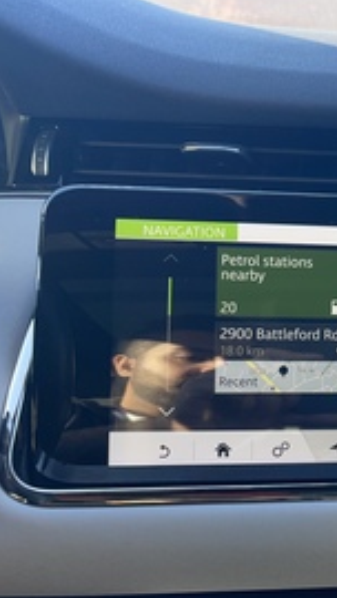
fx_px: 699
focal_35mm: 44
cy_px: 344
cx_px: 426
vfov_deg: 46.2
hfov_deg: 24.1
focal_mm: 4.2
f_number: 1.6
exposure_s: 1/121
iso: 40
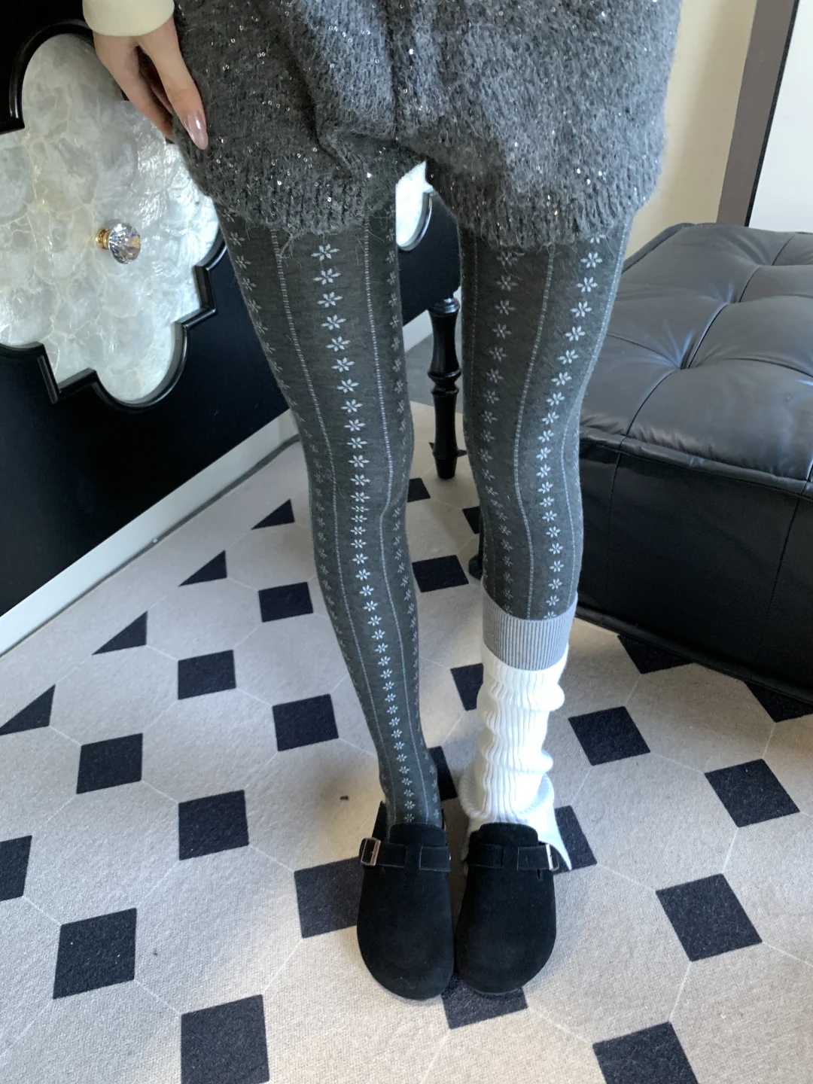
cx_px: 406
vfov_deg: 67.3
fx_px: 814
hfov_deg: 53.1
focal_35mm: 26
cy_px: 542
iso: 400
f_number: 1.8
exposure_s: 1/60
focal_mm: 4.25
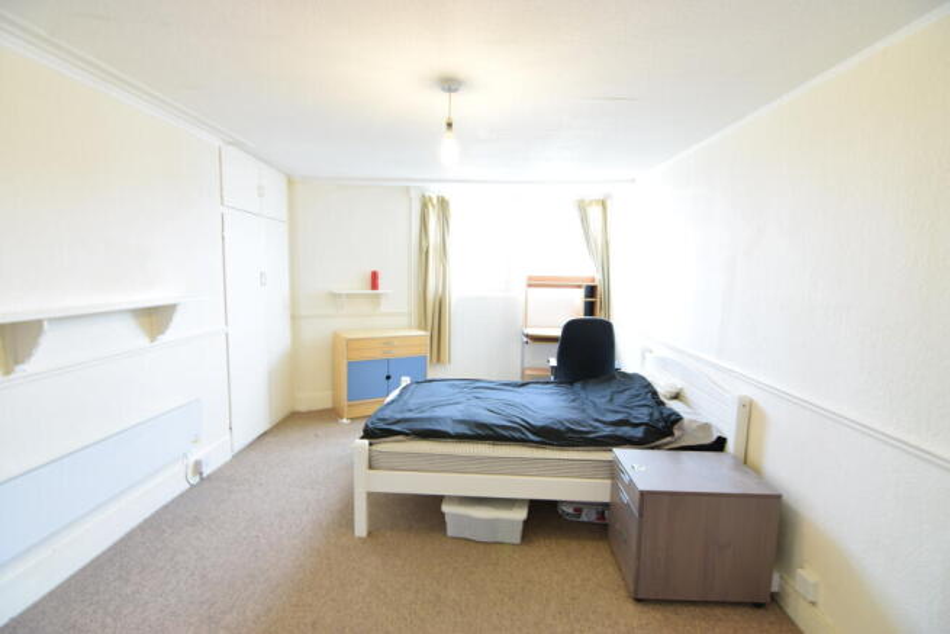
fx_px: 435
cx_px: 475
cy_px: 317
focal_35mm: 16
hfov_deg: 95.0
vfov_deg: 72.1
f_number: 4.5
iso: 100
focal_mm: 11
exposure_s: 1/5
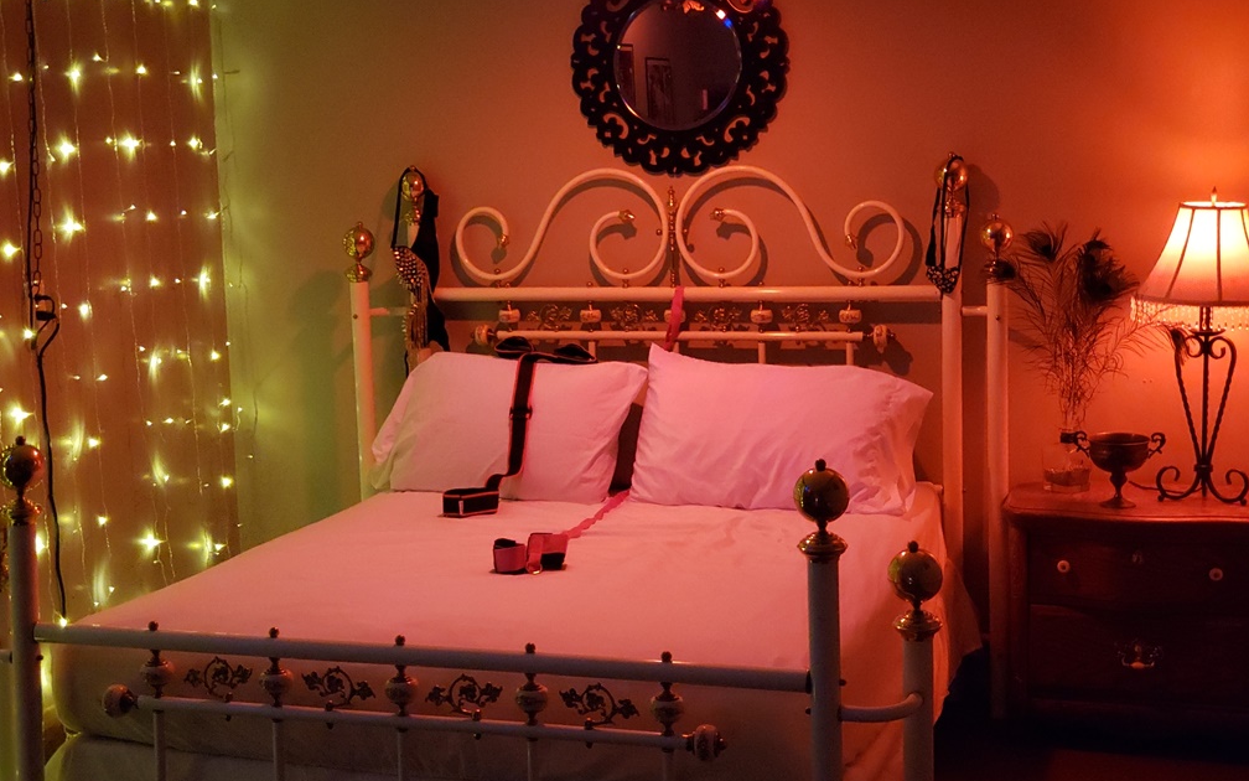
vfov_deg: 23.1
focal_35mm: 56
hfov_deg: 36.3
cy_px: 403
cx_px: 627
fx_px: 1906
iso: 640
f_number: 2.4
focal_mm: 6
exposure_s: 1/24
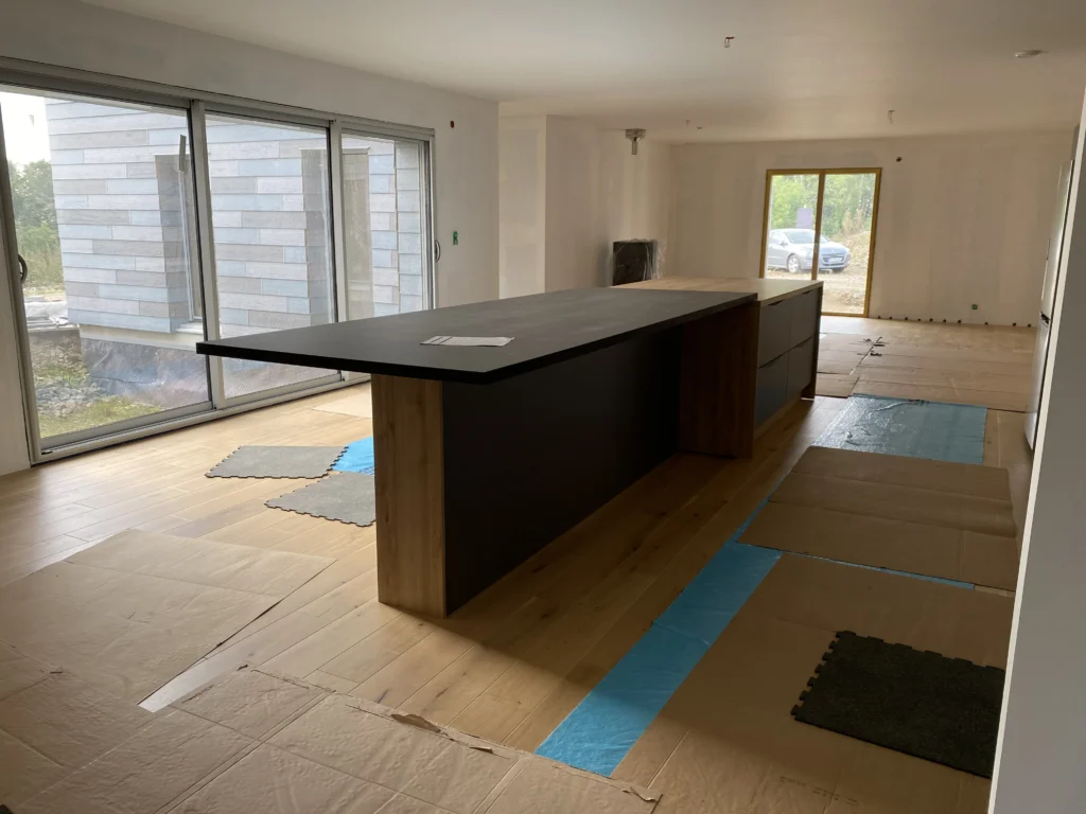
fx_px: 816
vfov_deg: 53.1
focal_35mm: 26
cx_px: 543
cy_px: 407
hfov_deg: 67.3
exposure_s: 1/122
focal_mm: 4.25
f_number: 1.8
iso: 50
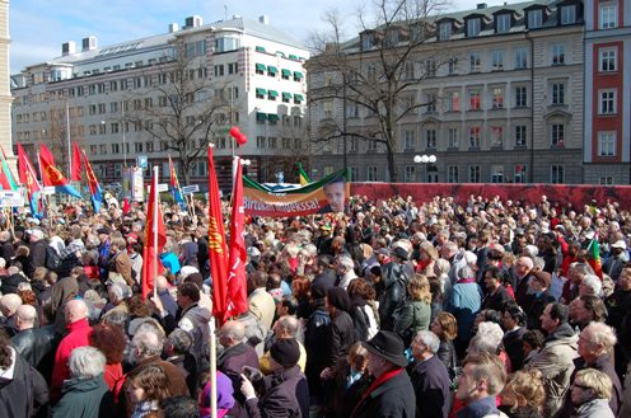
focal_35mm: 33
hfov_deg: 57.3
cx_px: 316
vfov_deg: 39.8
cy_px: 209
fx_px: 577
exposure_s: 1/250
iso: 200
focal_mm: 22
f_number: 8
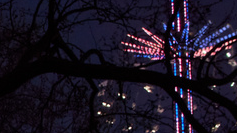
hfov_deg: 8.6
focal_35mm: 240
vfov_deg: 4.9
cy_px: 319
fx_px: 1507
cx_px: -215
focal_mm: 19.5
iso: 250
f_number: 9
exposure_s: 1/20
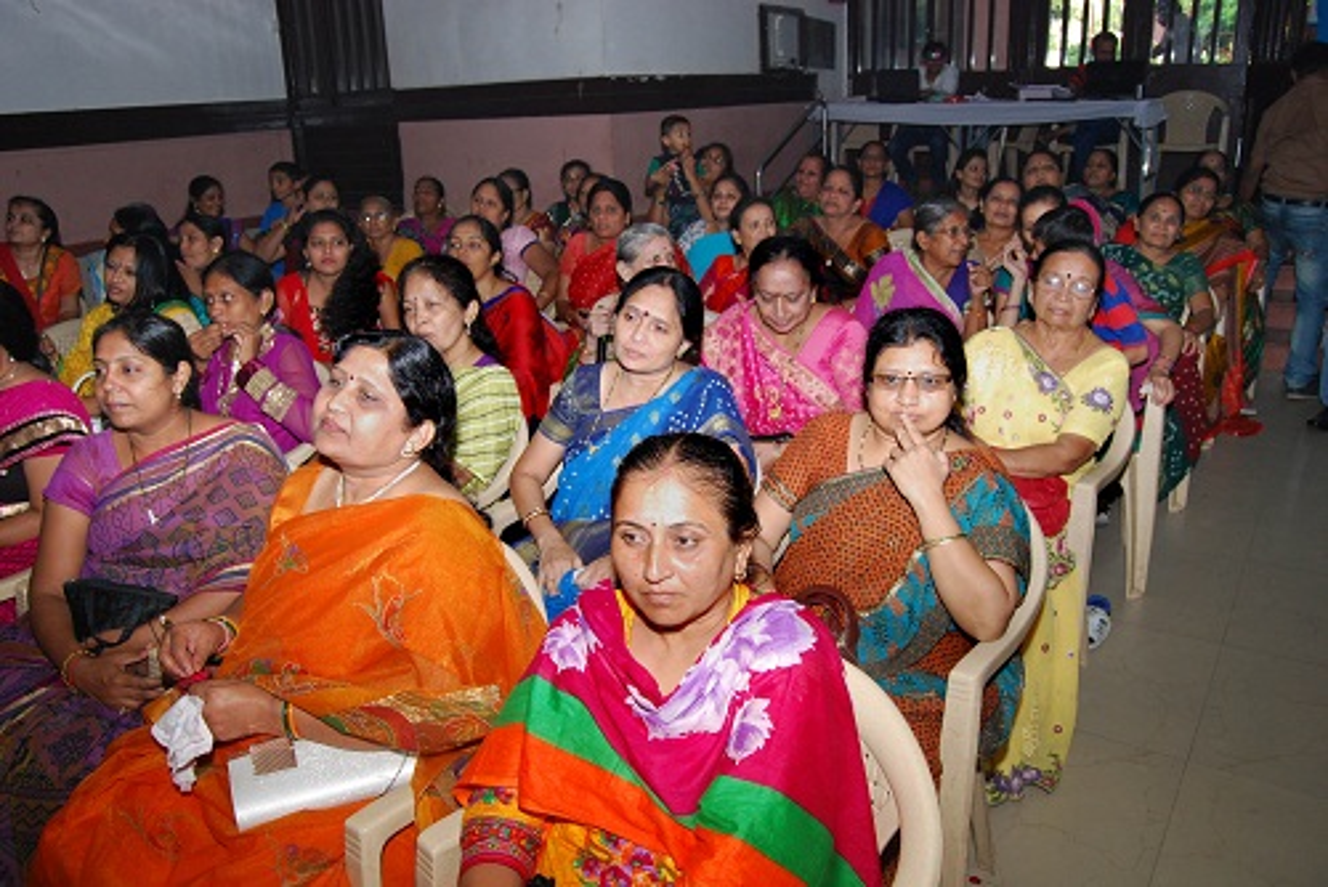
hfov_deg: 67.4
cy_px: 444
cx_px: 664
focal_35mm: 27
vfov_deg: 48.0
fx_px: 997
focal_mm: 18
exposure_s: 1/100
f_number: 6.3
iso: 400
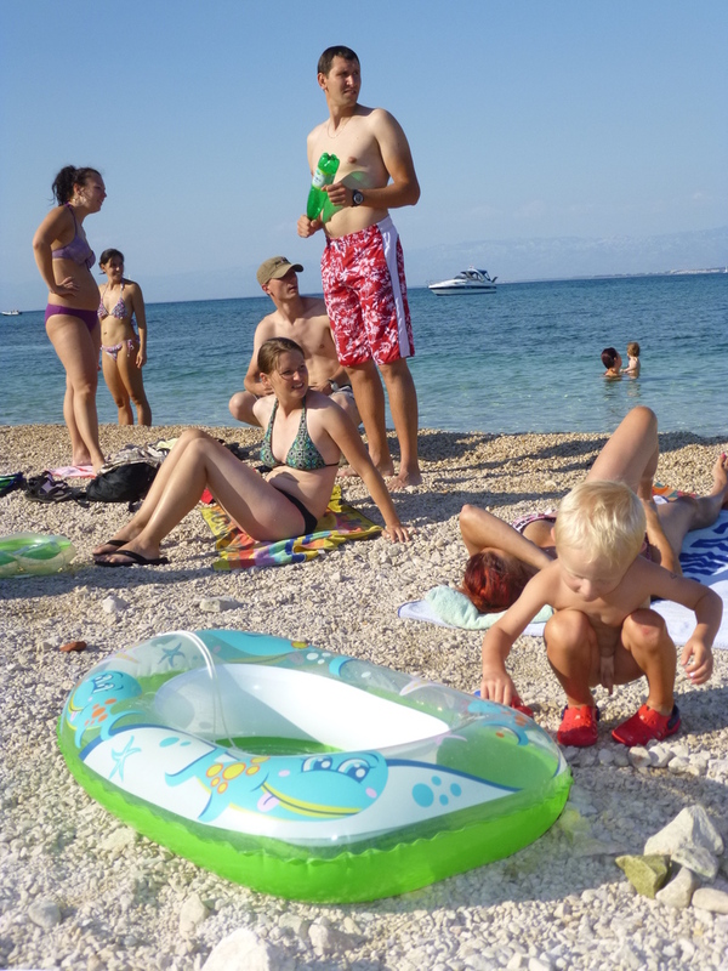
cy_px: 486
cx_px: 364
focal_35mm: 41
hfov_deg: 35.1
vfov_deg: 45.8
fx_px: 1150
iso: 100
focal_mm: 7.4
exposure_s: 1/1000
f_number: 3.8
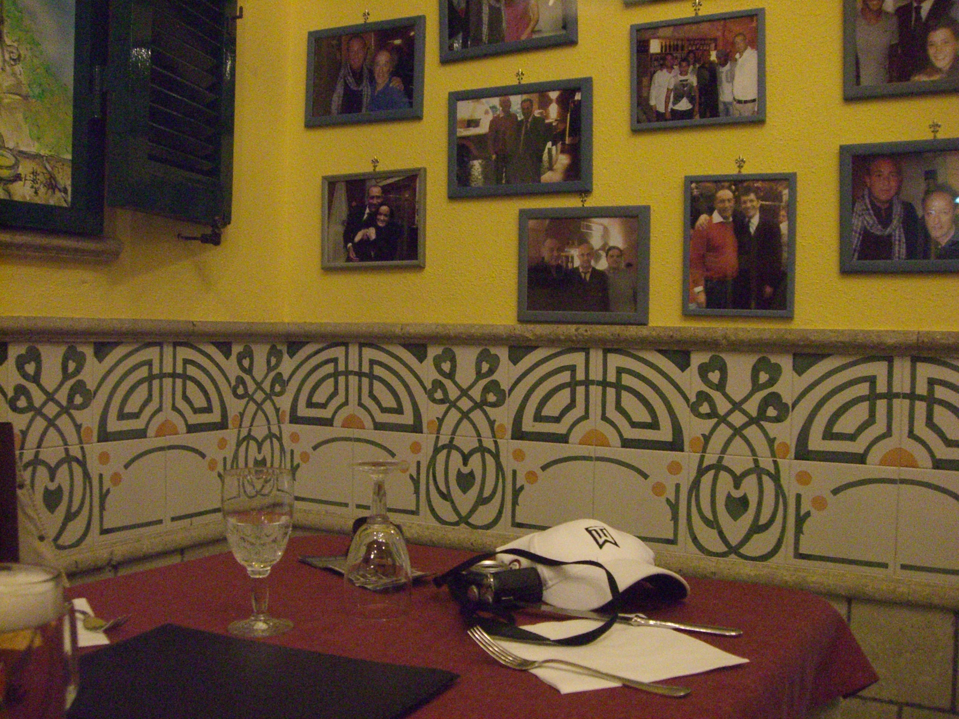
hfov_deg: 49.0
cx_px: 480
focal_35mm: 38
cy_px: 360
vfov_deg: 37.7
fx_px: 1053
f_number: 2.7
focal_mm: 6.2
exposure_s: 1/50
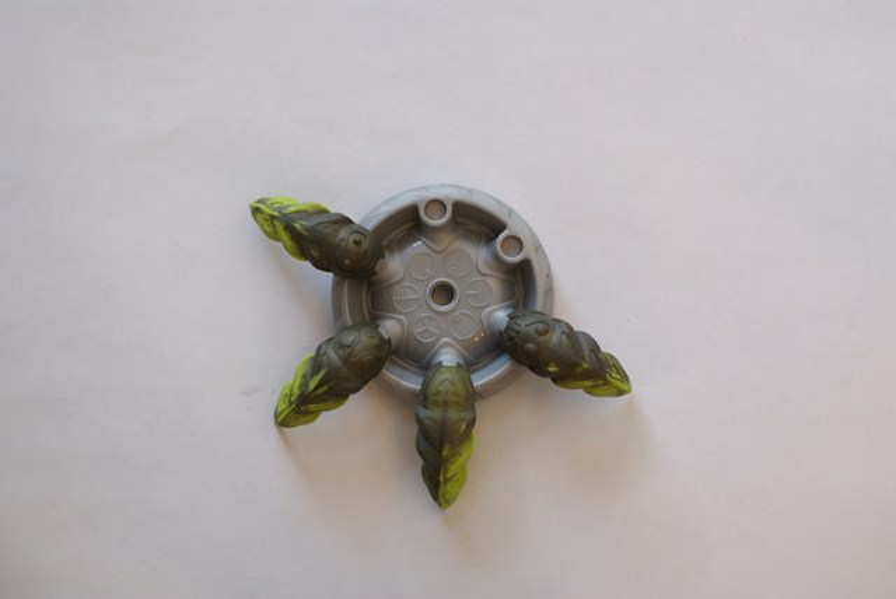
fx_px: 1868
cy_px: 300
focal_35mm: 75
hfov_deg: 27.0
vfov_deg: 18.2
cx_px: 448
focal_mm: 50
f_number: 2.2
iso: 100
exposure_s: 1/80
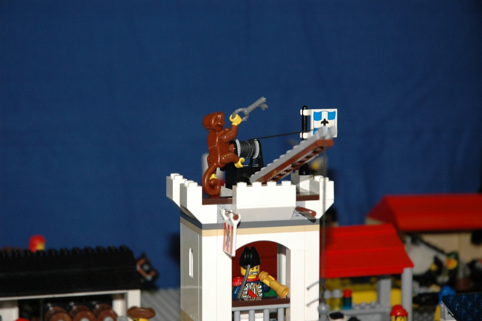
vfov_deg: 13.0
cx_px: 241
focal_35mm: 105
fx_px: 1405
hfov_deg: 19.5
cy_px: 160
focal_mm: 70
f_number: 6.3
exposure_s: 1/30
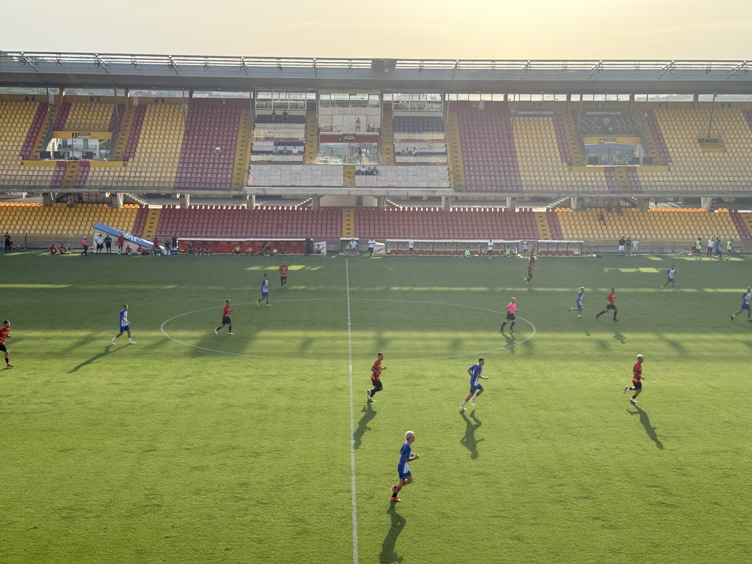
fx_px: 1043
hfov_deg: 39.7
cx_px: 376
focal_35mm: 48
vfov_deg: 30.3
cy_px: 282
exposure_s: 1/2976
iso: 100
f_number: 1.78
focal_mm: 6.76
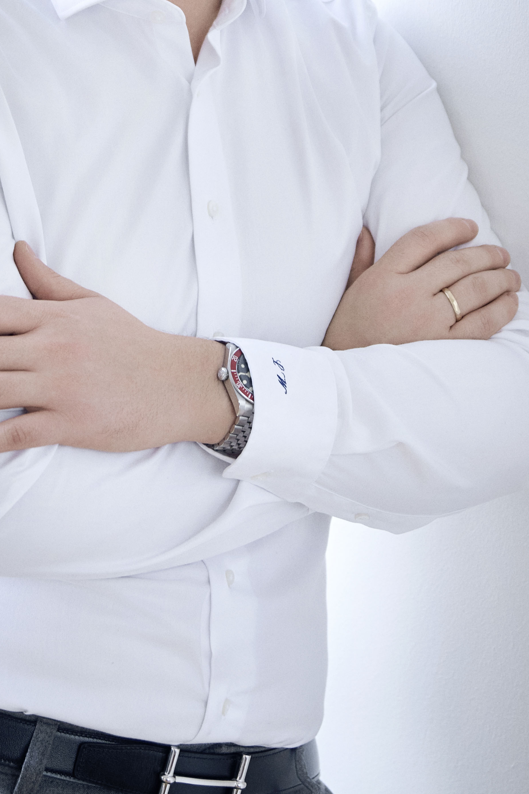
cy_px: 77
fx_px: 2558
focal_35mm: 116
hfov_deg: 11.8
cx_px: 132
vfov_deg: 17.4
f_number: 2.8
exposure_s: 1/203
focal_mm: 40
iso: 320
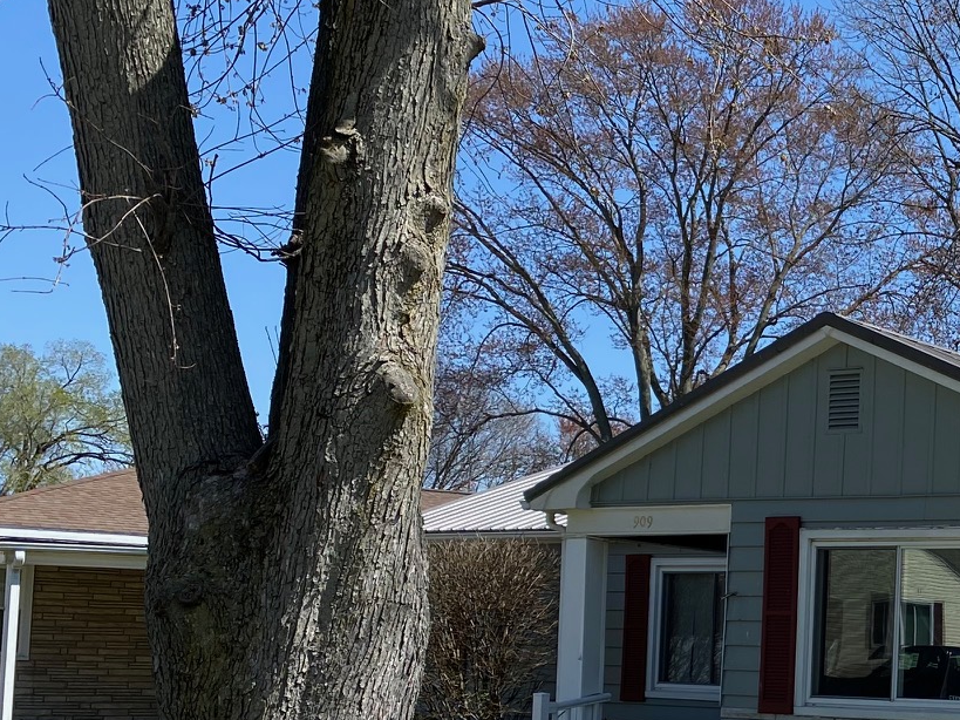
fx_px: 1775
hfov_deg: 26.7
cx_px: 1159
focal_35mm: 64
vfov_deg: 22.7
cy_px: 559
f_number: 1.8
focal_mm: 4.25
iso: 32
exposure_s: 1/2222
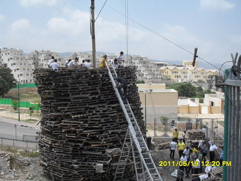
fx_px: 265
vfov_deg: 37.7
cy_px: 90
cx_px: 120
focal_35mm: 38
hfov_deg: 49.0
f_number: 8.3
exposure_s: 1/250
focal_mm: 6.3
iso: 80
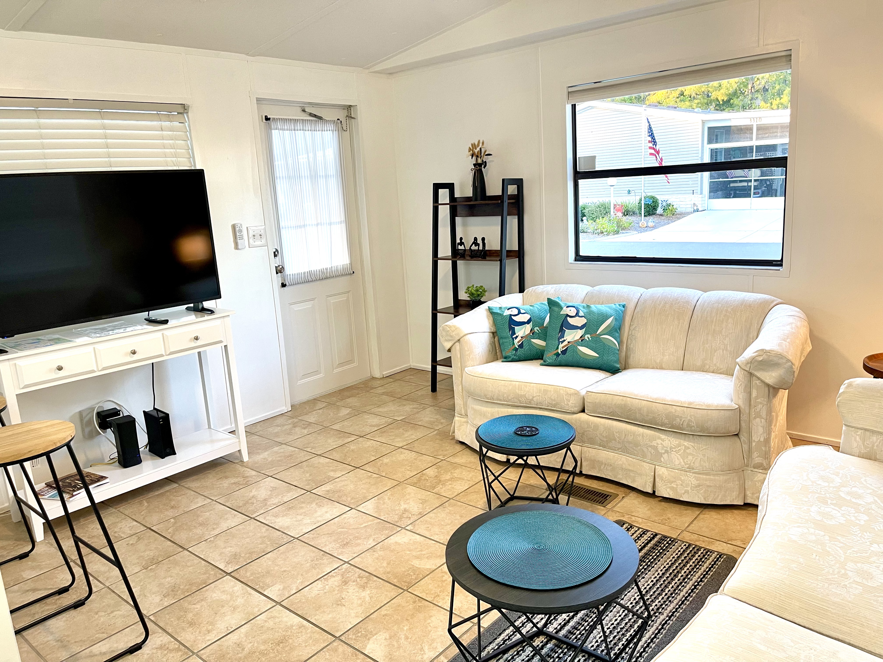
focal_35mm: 25
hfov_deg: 69.4
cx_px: 442
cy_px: 331
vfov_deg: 54.9
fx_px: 638
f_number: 1.6
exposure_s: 1/60
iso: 100
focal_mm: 5.1
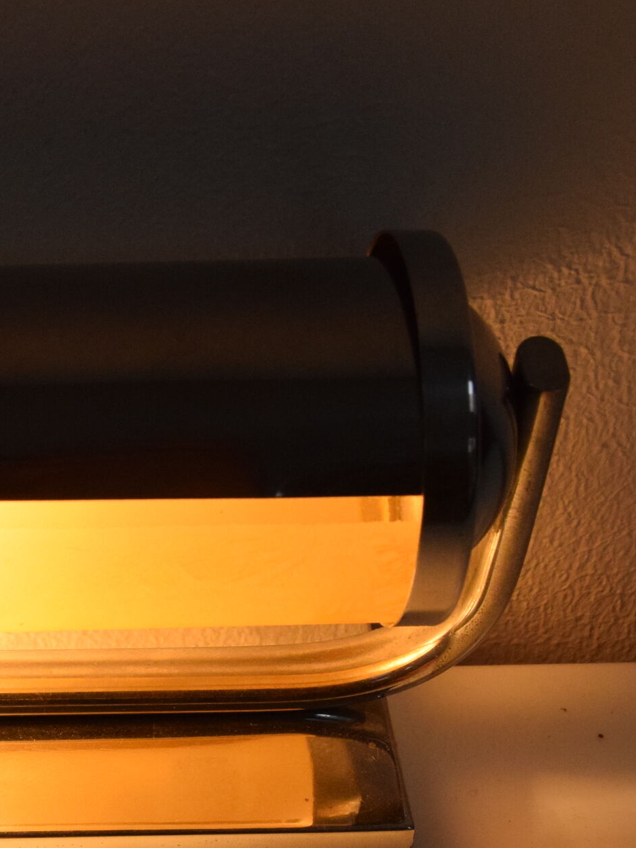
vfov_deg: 18.3
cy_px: 539
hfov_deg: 13.3
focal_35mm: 107
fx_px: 2624
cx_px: -197
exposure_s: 1/320
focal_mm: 31
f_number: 9
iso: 1600
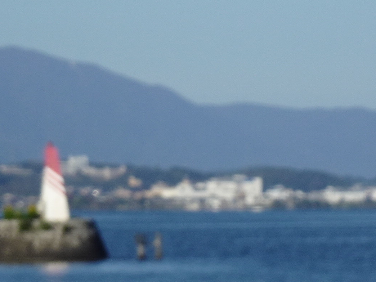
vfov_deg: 3.0
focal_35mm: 504
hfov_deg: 3.9
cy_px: 104
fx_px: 5474
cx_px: 187
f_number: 6.3
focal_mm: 32.19
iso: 80
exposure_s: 1/640
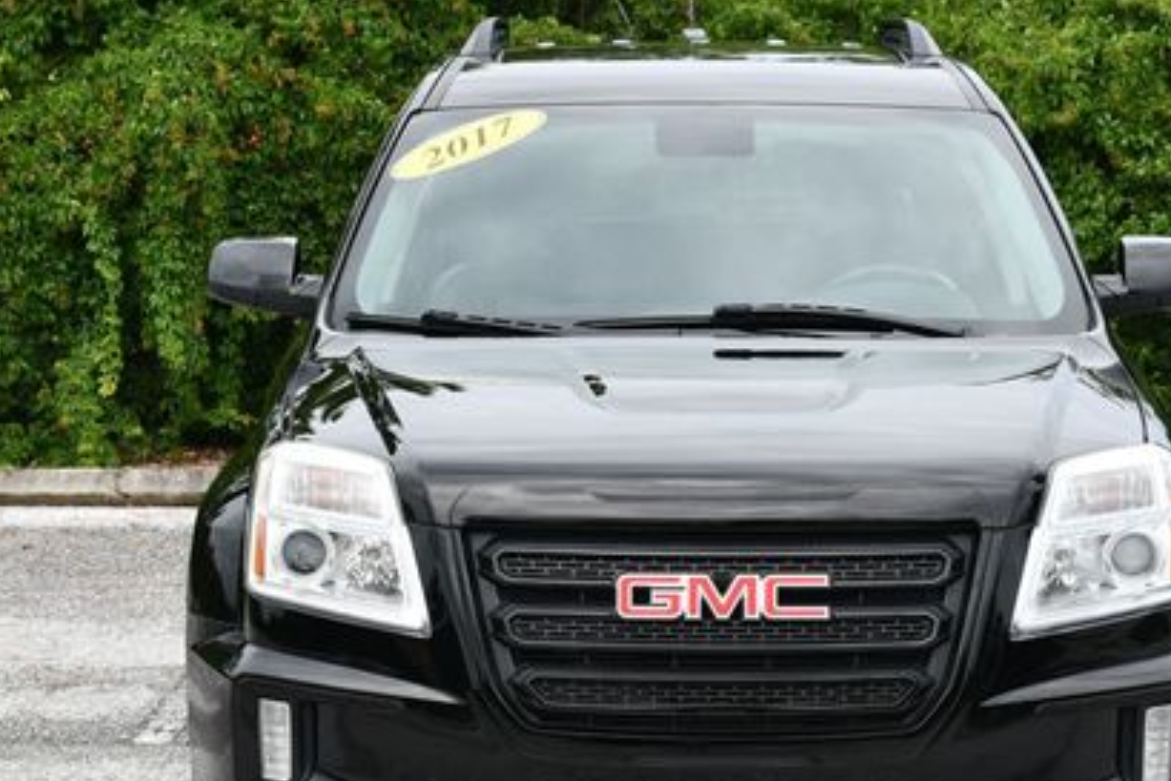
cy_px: 521
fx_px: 3872
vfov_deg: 11.5
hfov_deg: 17.2
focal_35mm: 119
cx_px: 664
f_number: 8
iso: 160
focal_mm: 38
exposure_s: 1/250
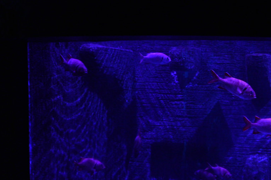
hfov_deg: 28.8
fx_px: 497
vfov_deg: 20.4
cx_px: 264
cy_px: 141
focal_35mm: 66
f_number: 2.8
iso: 5000
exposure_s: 1/400
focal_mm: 31
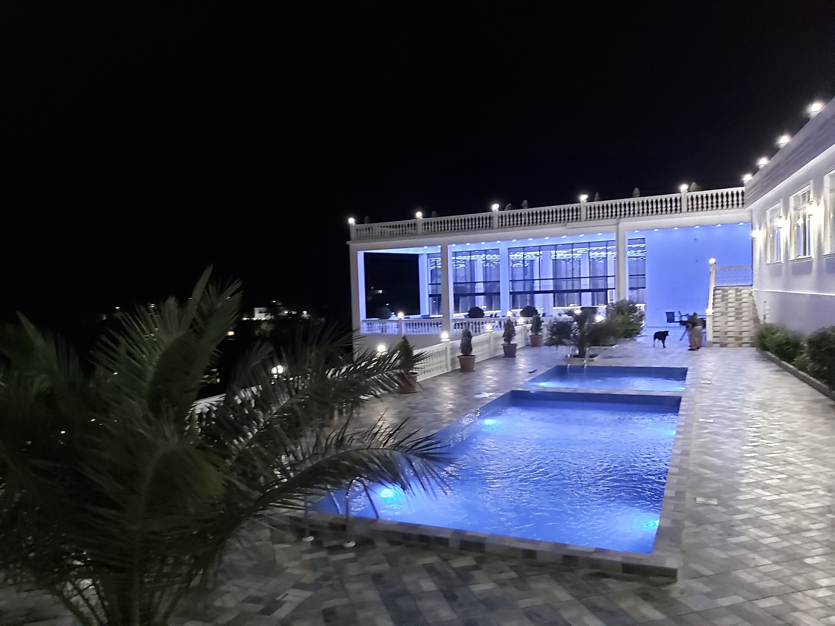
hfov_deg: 67.3
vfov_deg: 53.1
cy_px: 313
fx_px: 627
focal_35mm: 26
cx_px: 418
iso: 1000
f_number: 1.7
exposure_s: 1/16
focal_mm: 3.92
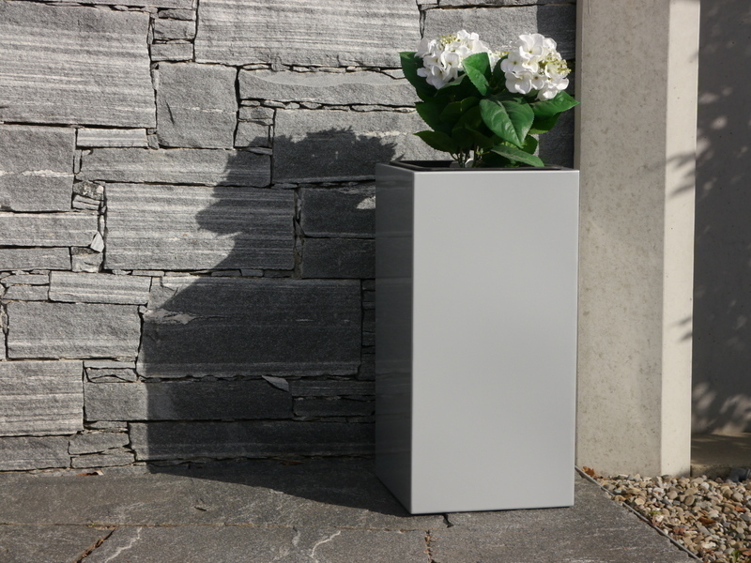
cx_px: 376
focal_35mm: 84
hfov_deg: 23.3
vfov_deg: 17.6
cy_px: 282
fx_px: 1822
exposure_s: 1/500
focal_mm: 42
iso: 160
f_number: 9
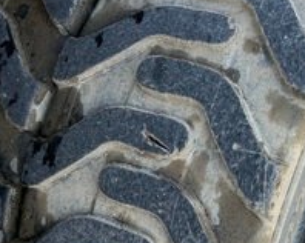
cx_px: 226
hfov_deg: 24.5
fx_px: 694
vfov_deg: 19.7
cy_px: 189
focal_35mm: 77
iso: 100
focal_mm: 6.76
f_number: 1.78
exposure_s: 1/584
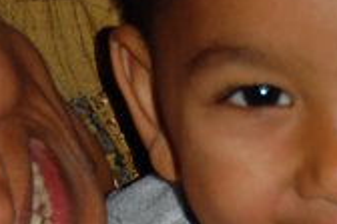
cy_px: 642
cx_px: 214
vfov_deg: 3.3
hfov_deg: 5.0
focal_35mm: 410
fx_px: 3838
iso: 200
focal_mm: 45
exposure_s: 1/125
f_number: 5.6
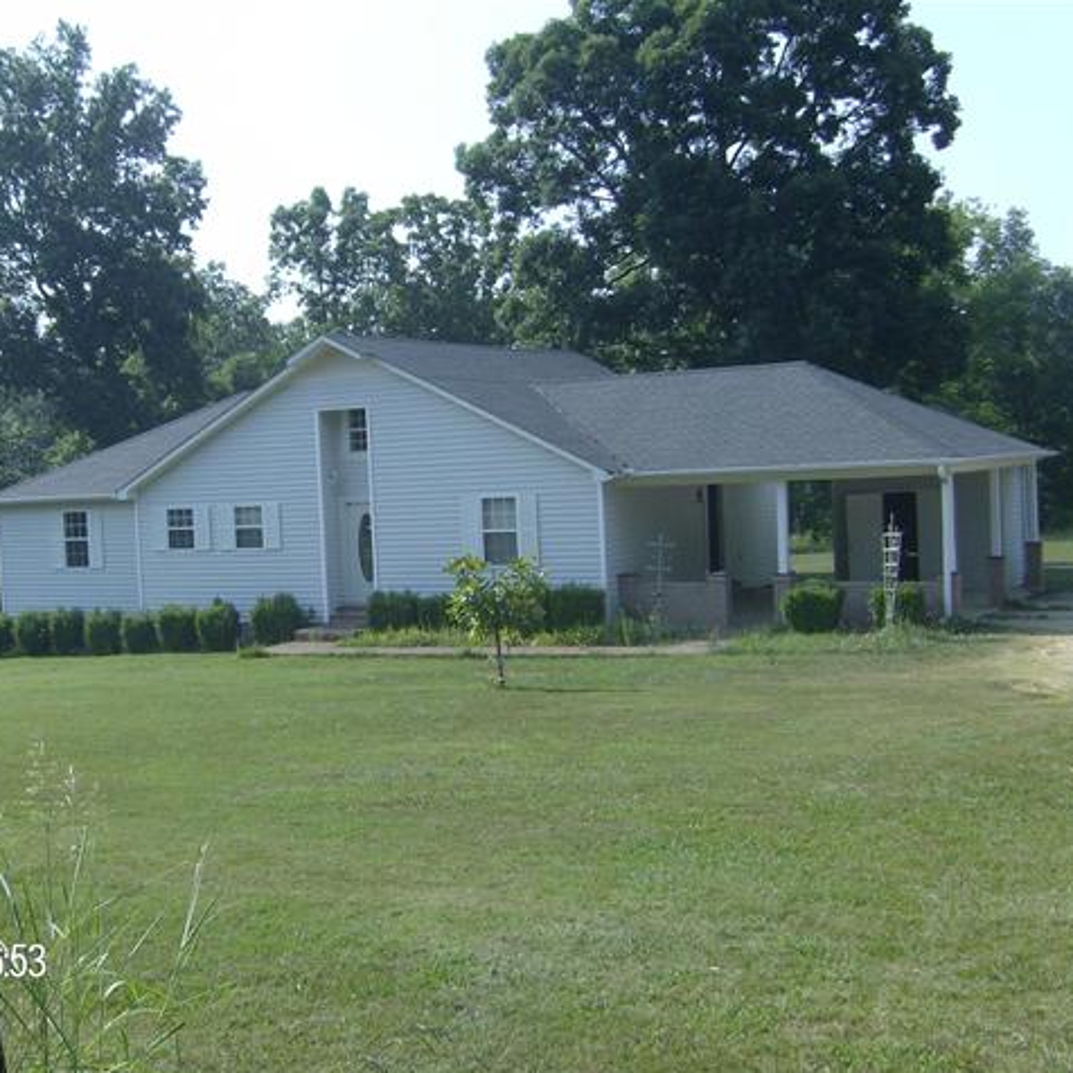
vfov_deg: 37.6
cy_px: 539
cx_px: 414
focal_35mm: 45
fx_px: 1578
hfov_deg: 37.4
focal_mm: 6.4
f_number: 4.8
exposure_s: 1/519
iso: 100
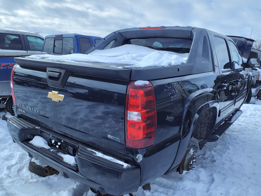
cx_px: 127
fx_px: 204
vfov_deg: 51.3
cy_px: 95
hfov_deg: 65.3
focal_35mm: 27
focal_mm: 3.58
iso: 40
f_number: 1.9
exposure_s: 1/608
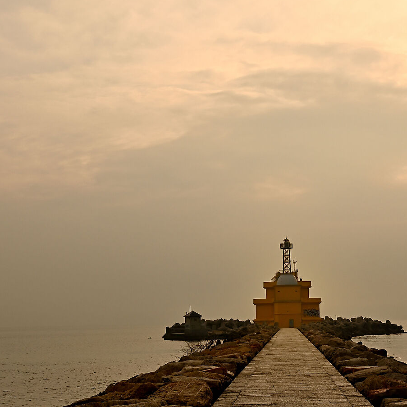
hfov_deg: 24.5
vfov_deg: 24.5
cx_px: 285
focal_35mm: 70
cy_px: 289
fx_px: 931
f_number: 13
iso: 100
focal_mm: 31
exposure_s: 1/250
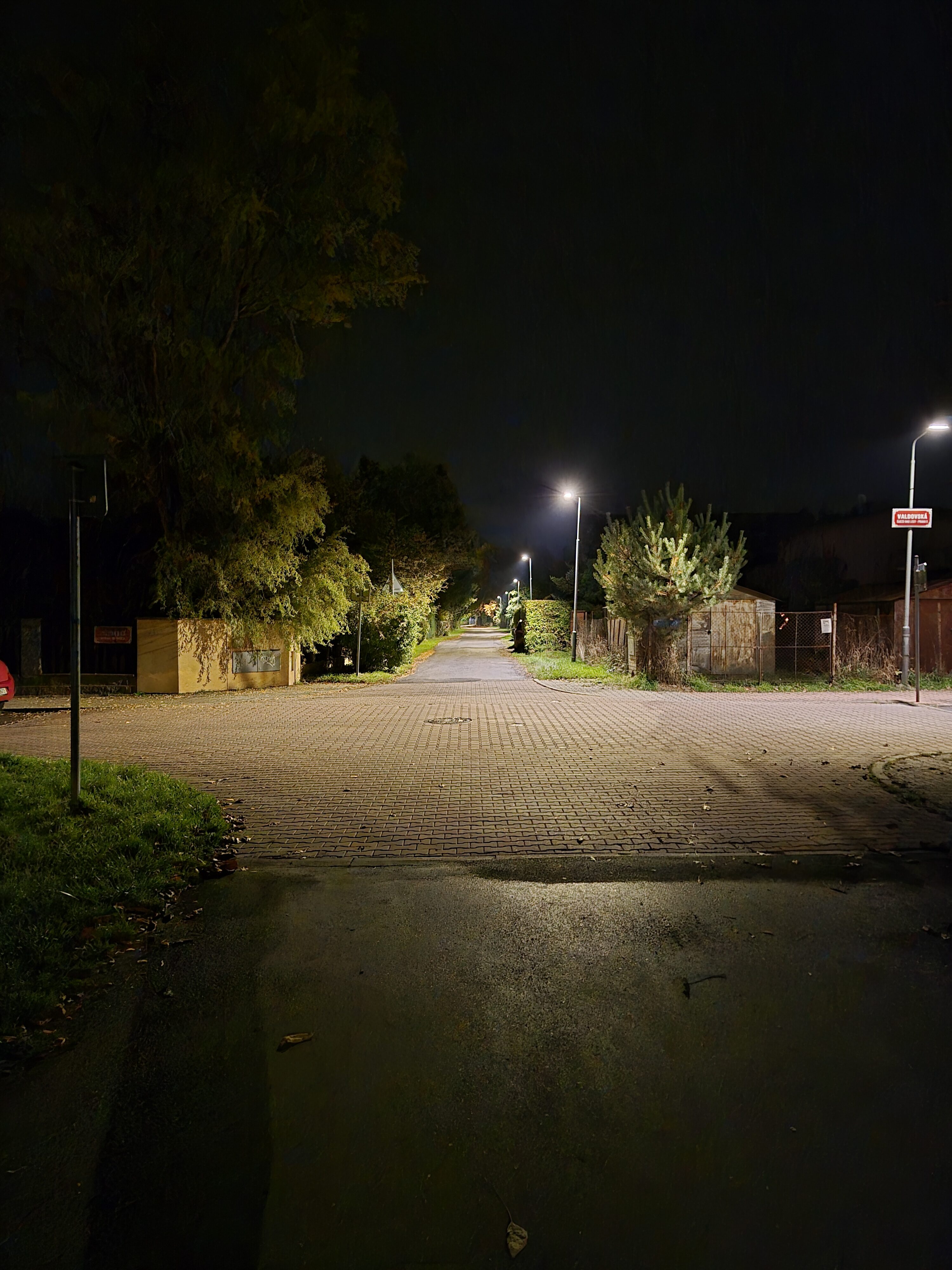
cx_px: 476
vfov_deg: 73.9
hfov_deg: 58.9
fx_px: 843
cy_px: 635
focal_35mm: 23
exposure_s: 1/11.7
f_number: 1.8
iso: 3200
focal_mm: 5.4
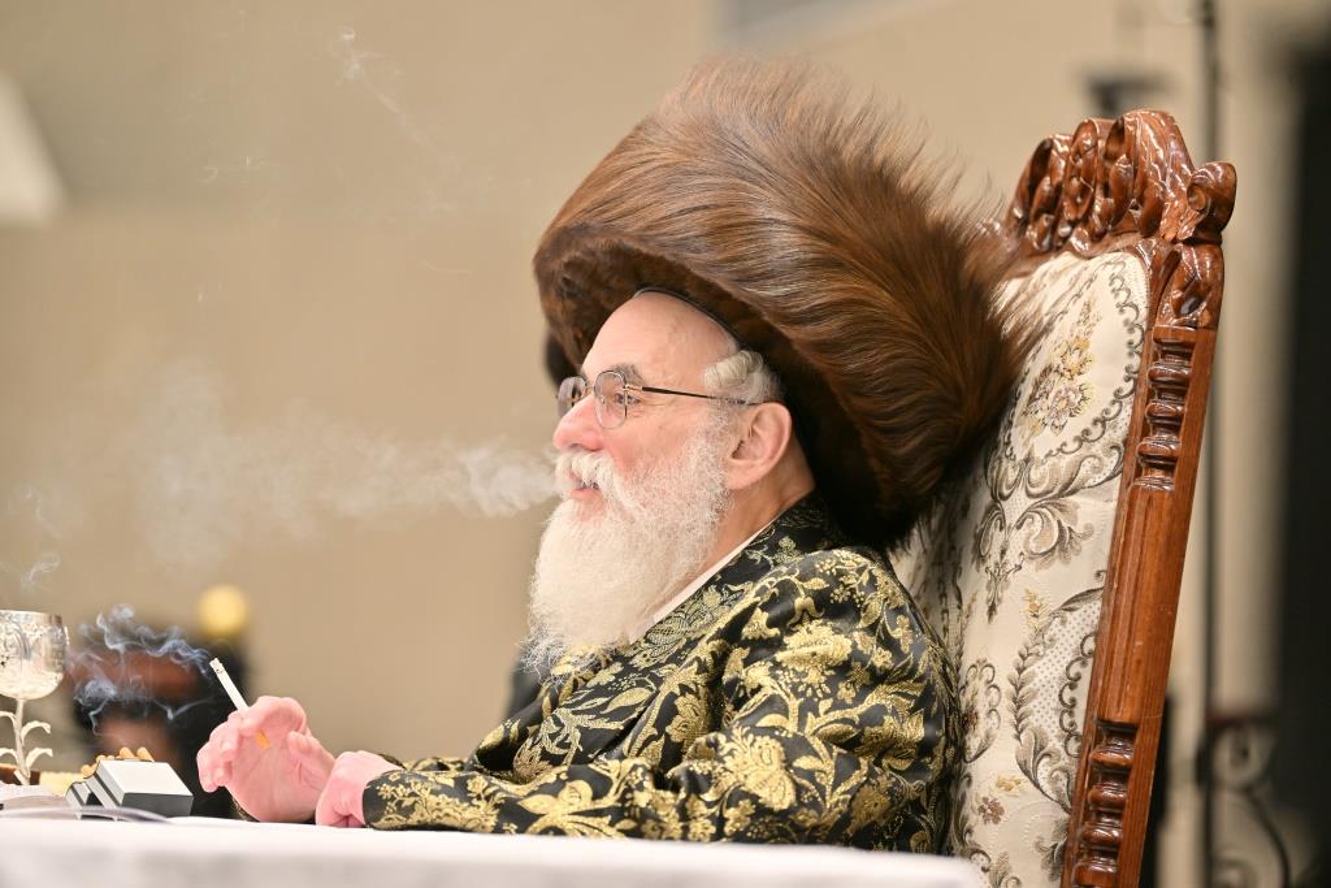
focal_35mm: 185
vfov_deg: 7.4
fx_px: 6840
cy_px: 444
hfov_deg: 11.1
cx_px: 666
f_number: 3.2
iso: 320
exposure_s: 1/250
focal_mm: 185
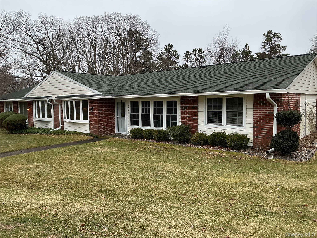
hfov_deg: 61.7
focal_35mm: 29
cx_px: 158
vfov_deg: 48.2
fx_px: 266
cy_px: 119
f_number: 1.8
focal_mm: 3
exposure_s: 1/281
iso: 25
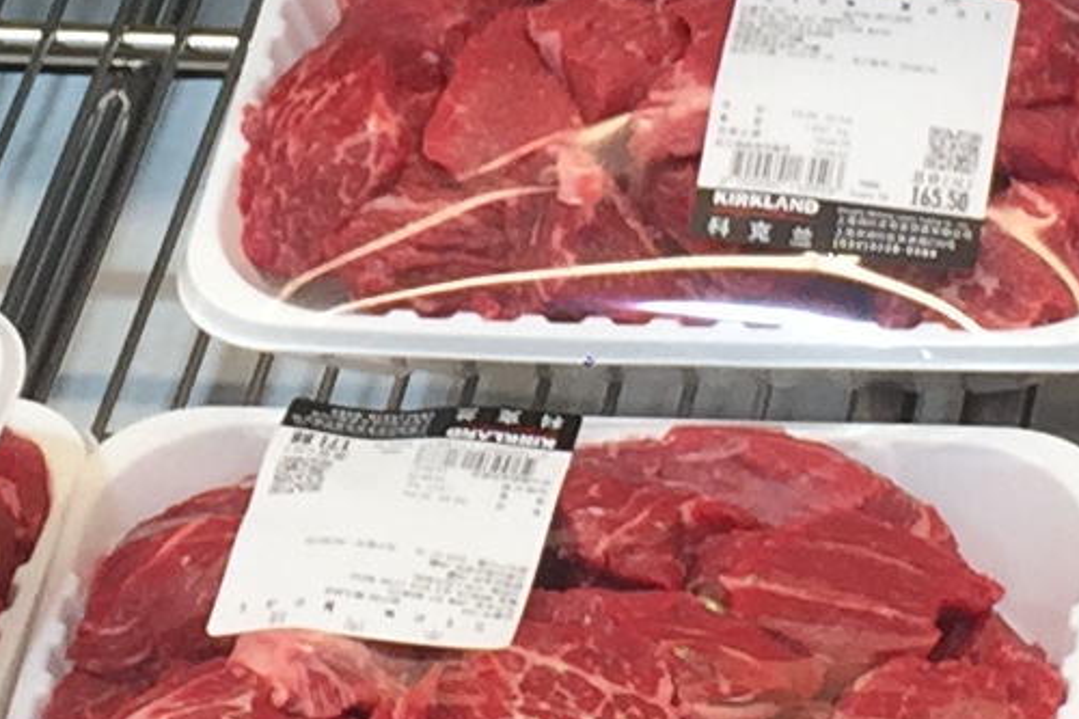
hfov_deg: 10.4
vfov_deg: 6.9
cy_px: -11
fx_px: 5902
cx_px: 257
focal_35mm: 197
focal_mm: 4.15
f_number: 2.2
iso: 32
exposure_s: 1/50
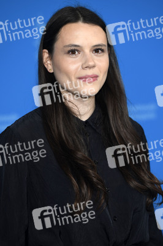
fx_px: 1122
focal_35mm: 165
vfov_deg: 12.5
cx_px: 82
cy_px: 123
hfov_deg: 8.3
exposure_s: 1/400
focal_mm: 165
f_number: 4
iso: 640
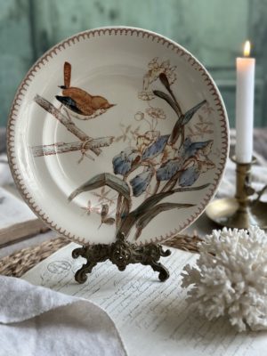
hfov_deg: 30.3
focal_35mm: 48
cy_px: 178
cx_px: 134
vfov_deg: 39.7
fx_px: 494
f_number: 1.78
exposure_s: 1/90
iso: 125
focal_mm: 6.86
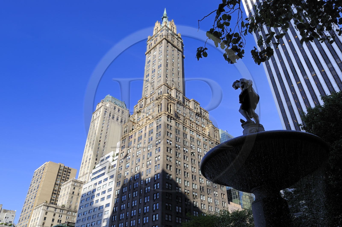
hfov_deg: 73.8
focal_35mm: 24
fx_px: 228
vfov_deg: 53.1
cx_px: 171
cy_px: 114
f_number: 7.1
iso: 200
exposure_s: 1/320
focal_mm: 24
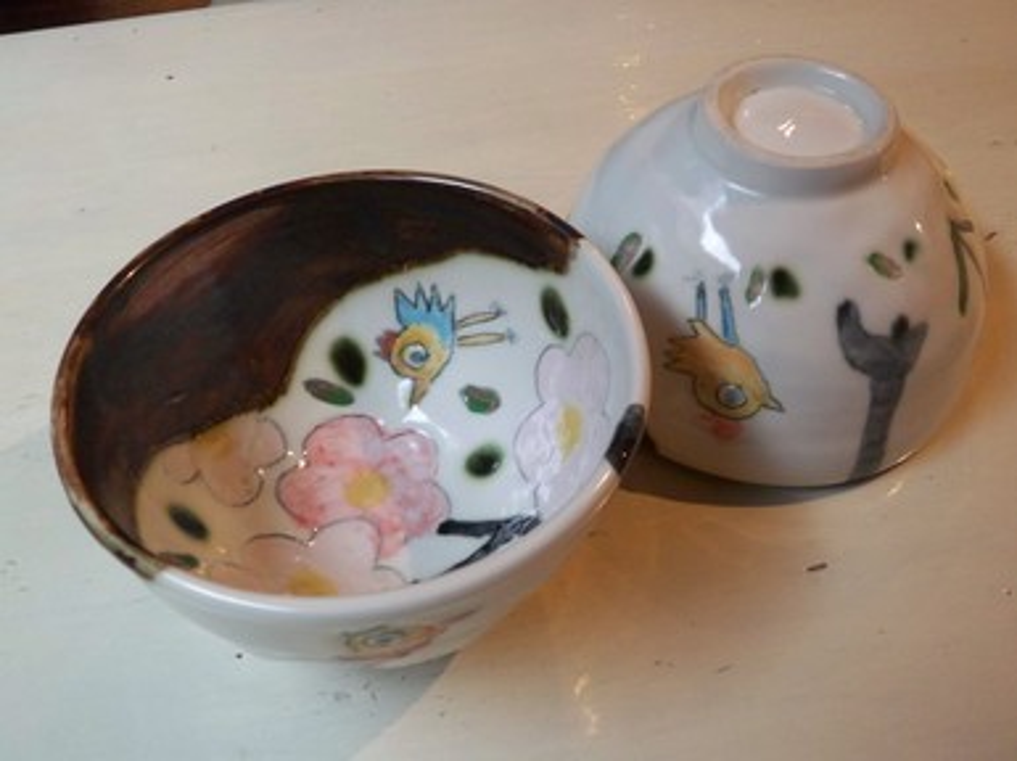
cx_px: 508
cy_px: 380
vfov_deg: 36.8
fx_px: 1145
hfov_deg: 47.9
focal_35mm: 39
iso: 200
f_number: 3.9
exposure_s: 1/10
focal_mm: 6.4
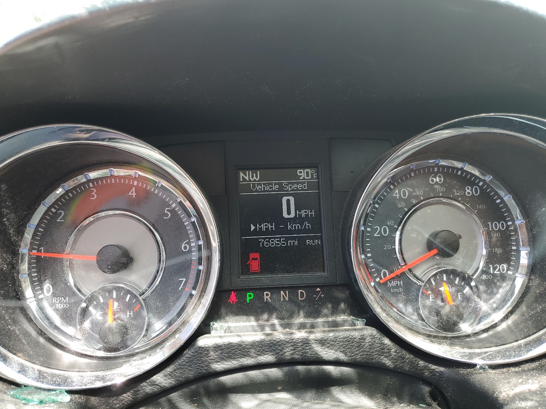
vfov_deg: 53.1
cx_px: 273
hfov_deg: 67.3
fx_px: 410
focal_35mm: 26
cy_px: 204
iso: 50
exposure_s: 1/192
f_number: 1.5
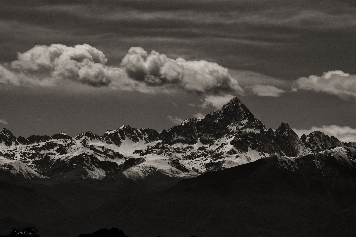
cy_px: 118
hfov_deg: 10.2
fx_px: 2000
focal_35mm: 202
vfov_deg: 6.8
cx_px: 178
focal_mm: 135
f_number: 5.6
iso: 100
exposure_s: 1/4000
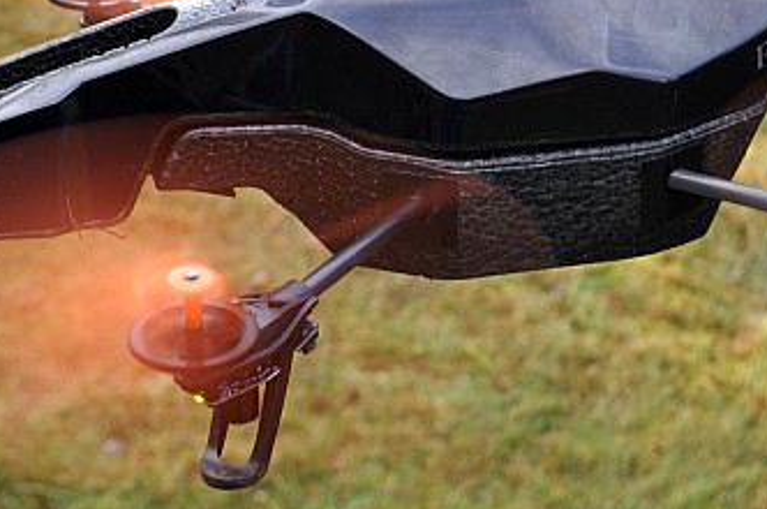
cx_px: 393
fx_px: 1999
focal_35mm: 94
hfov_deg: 21.7
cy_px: 184
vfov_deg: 14.5
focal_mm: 26
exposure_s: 1/125
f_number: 5.6
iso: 400
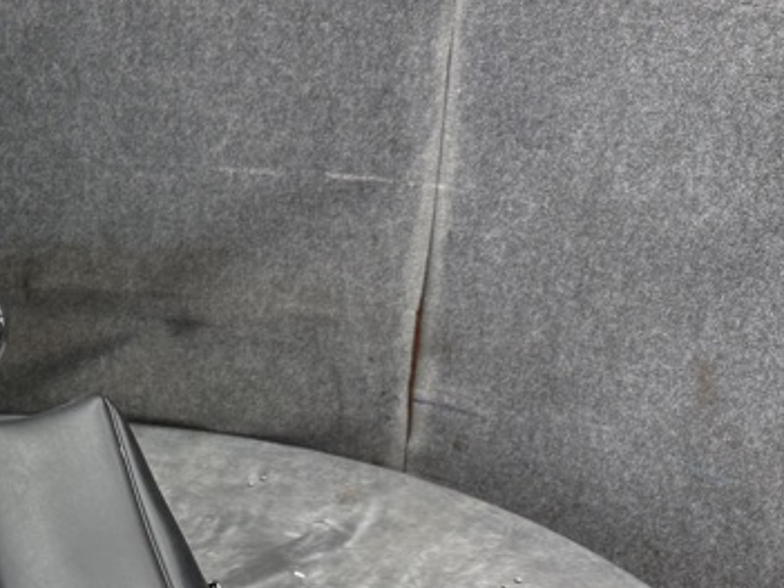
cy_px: 521
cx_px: -205
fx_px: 1585
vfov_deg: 20.6
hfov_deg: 24.6
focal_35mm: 70
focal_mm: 6.76
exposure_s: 1/120
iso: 100
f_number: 1.78
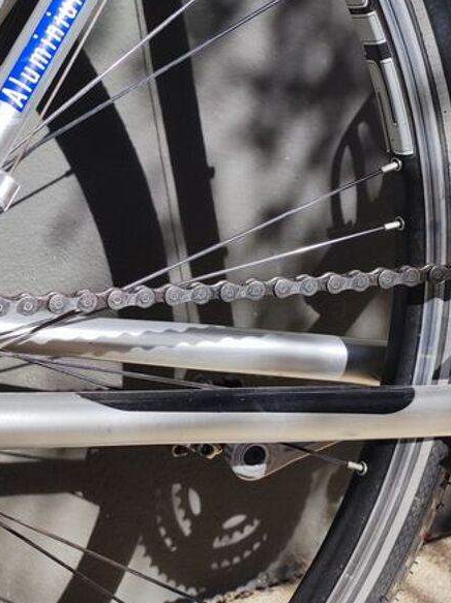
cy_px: 276
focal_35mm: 39
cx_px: 1
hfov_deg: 33.6
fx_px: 679
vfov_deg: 47.9
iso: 50
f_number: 1.79
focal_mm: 4.74
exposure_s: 1/886
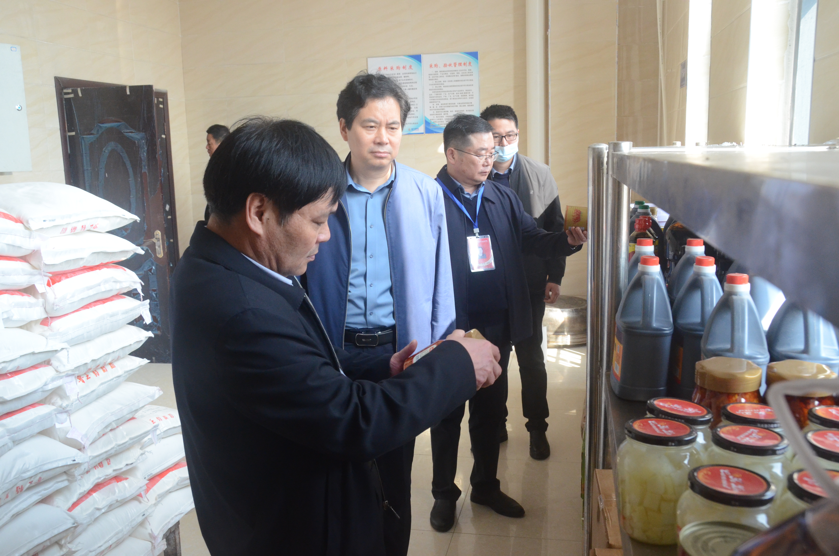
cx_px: 420
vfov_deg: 39.8
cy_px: 278
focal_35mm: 33
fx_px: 767
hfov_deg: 57.3
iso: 2000
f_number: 8
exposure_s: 1/250
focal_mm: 22
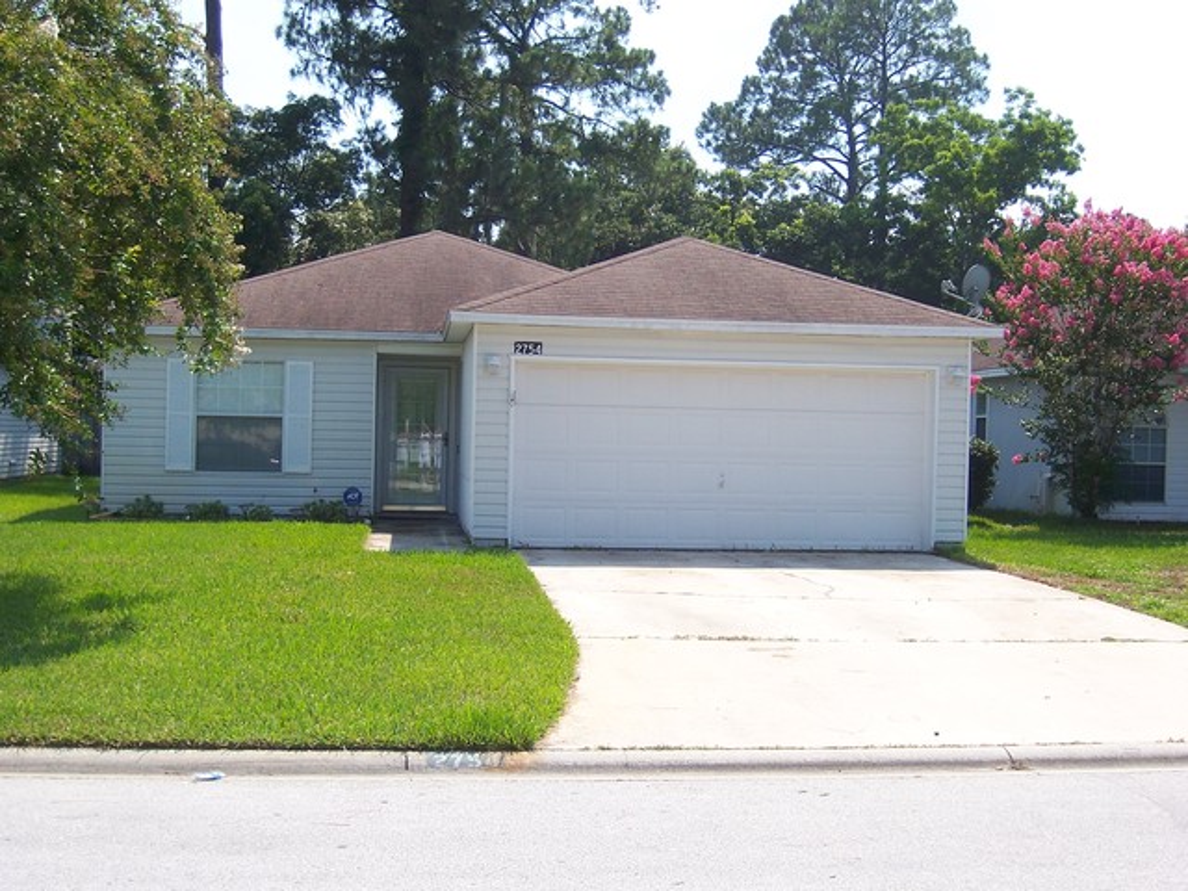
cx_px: 594
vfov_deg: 32.2
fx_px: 1544
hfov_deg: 42.1
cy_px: 446
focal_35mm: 45
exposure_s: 1/800
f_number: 3.2
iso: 80
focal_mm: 7.7
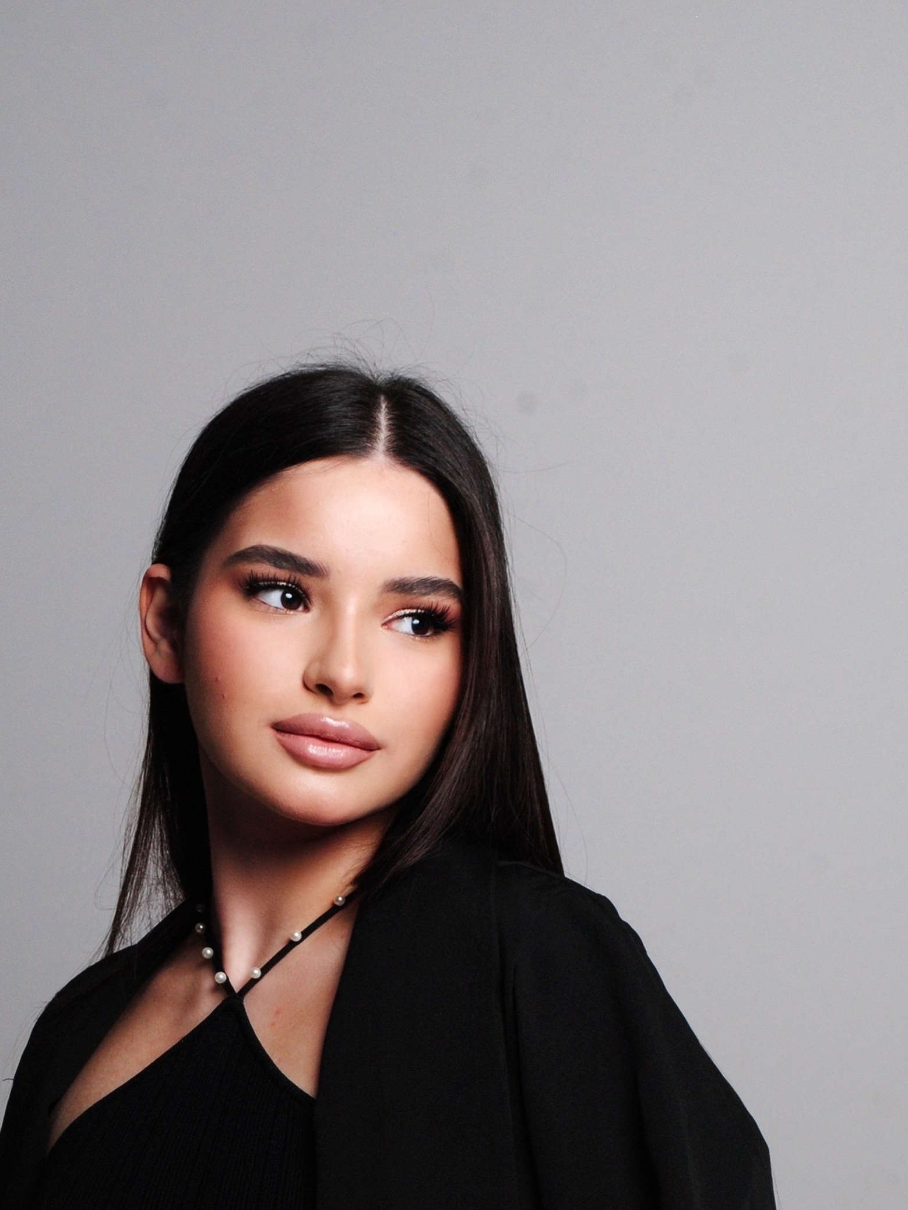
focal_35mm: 117
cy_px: 1057
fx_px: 4092
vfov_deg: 16.6
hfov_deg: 12.6
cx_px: 228
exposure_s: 1/160
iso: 400
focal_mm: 44
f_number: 10
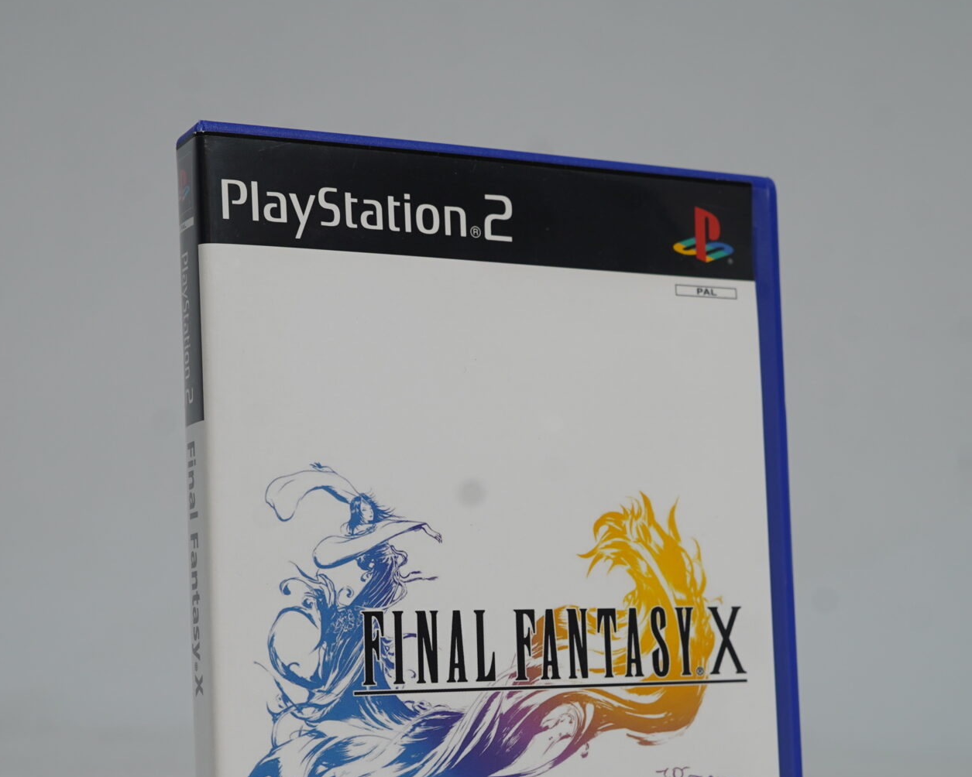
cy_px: 619
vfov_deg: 22.5
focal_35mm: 67
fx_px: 1927
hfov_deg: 28.3
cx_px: 501
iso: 200
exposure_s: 1/40
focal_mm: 35
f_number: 6.3
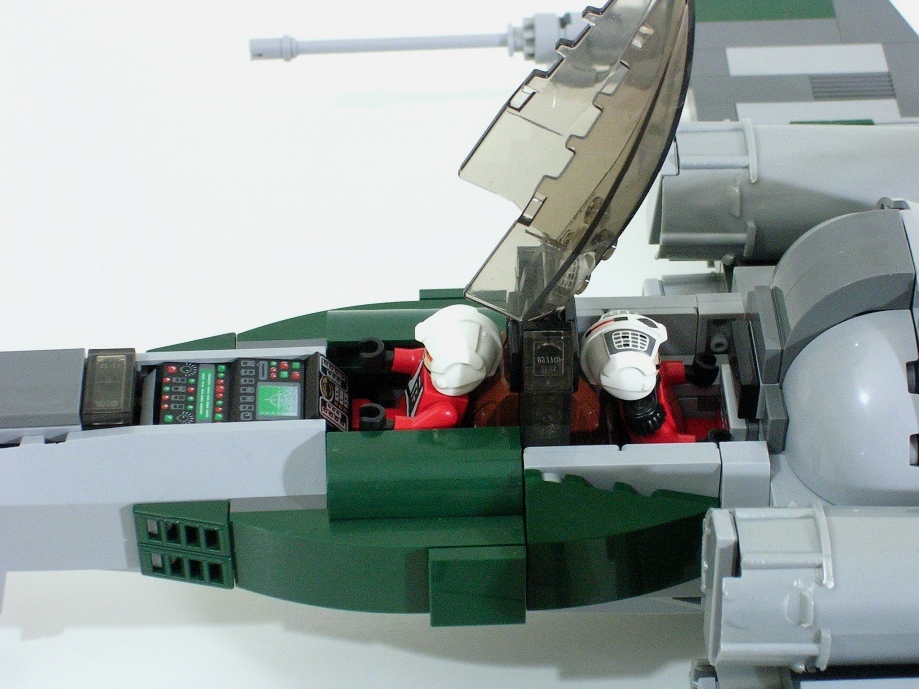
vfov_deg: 12.9
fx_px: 3052
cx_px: 460
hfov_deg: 17.1
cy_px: 344
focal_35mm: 115
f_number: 4.9
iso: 200
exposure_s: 1/4.2
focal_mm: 17.4
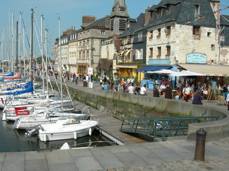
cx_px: 114
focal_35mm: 38
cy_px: 86
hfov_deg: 49.0
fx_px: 251
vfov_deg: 37.7
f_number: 4.8
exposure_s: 1/702
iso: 50
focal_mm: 7.8
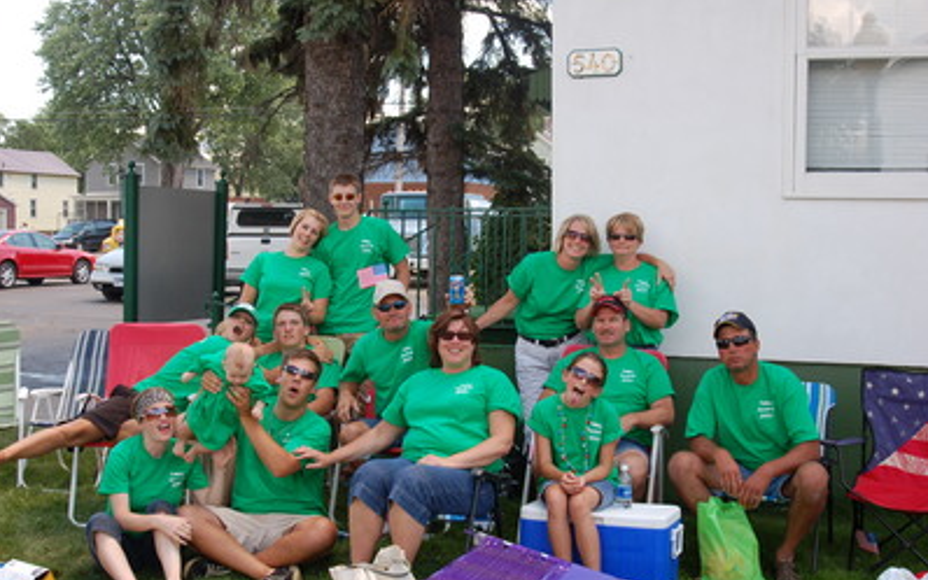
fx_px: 1088
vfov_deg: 29.9
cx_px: 464
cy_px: 284
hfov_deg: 46.2
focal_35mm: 43
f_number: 6.3
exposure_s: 1/160
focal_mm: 28
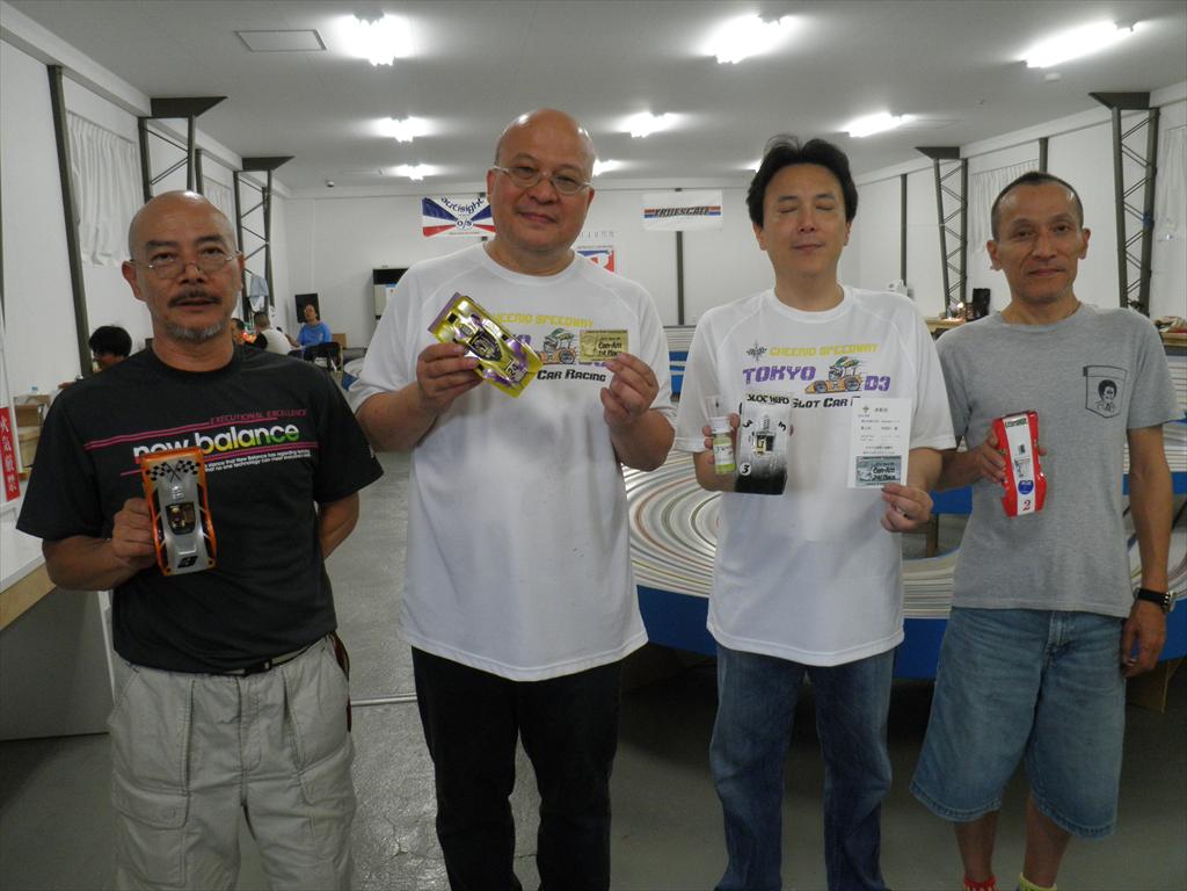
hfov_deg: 63.4
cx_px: 594
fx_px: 960
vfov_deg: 49.7
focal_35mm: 28
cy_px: 446
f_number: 3.2
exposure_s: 1/30
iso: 200
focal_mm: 5
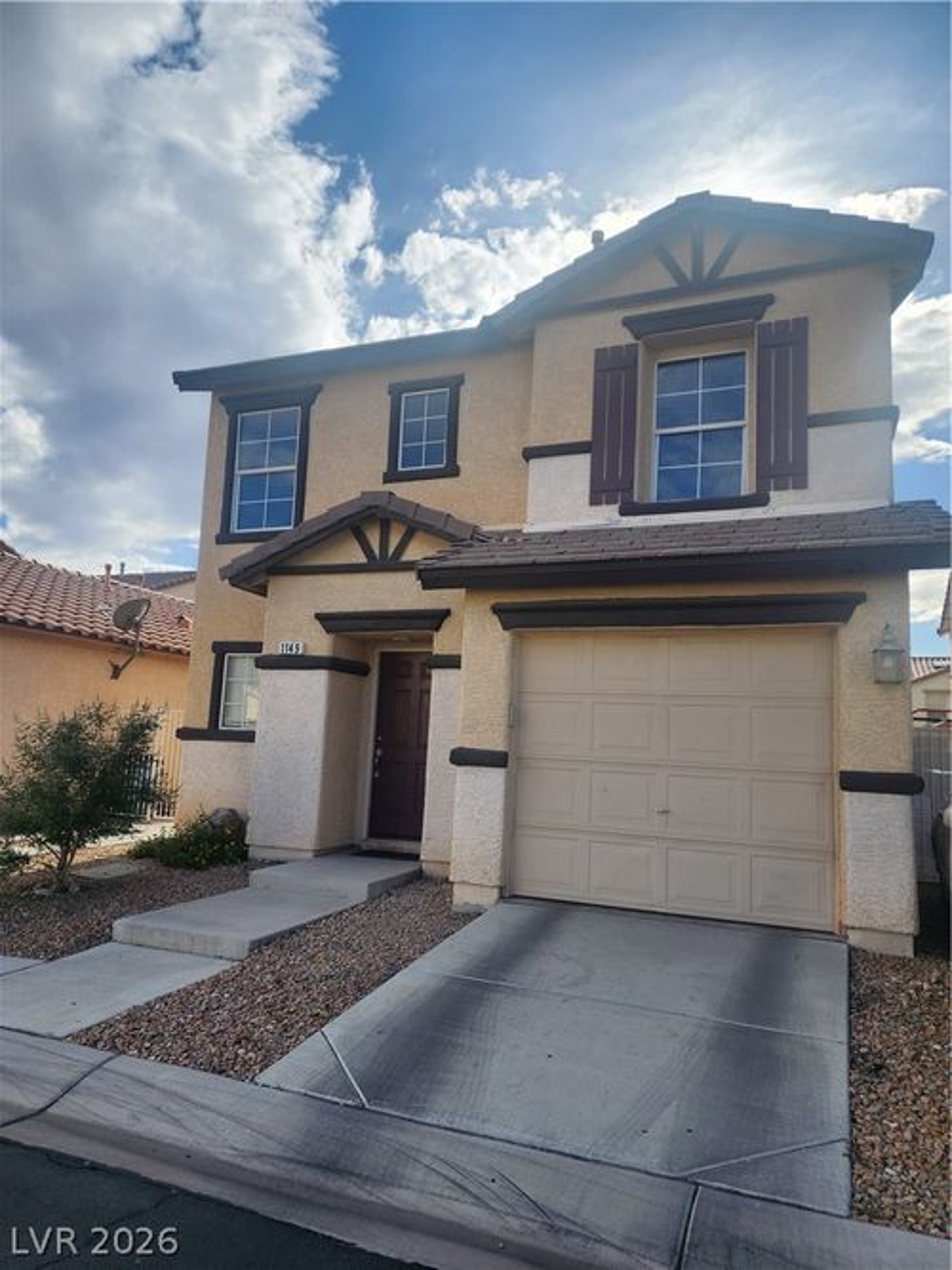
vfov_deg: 73.9
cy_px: 635
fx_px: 844
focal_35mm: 23
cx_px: 476
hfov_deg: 58.9
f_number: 1.8
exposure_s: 1/1406
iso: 12
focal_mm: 6.4
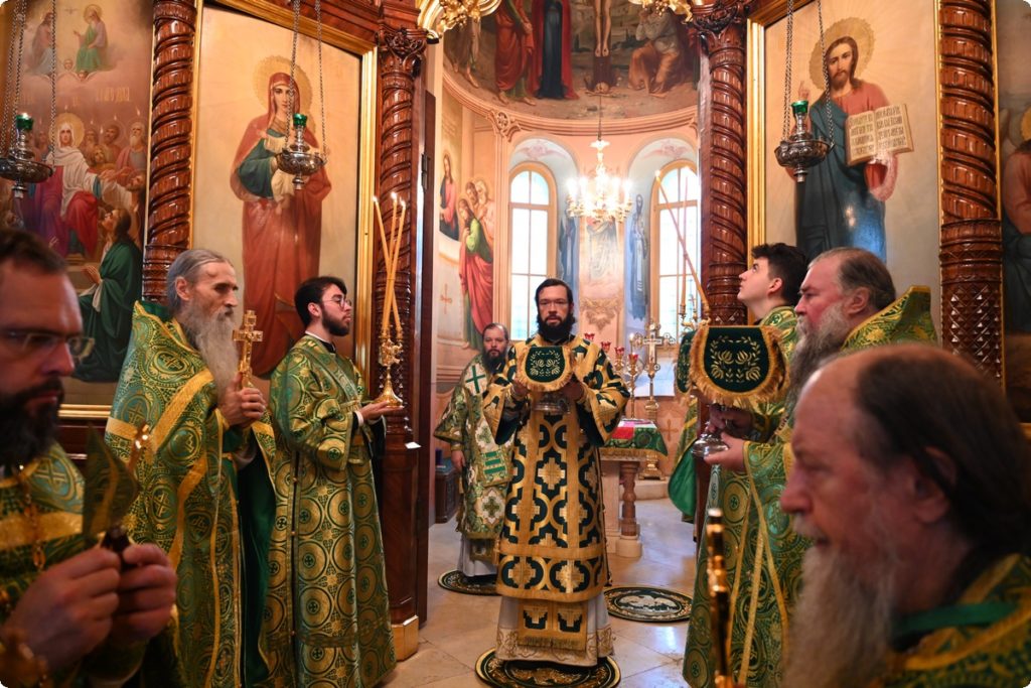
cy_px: 344
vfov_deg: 53.1
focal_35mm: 24
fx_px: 687
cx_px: 516
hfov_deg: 73.7
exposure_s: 1/50
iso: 3200
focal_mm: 24
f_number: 4
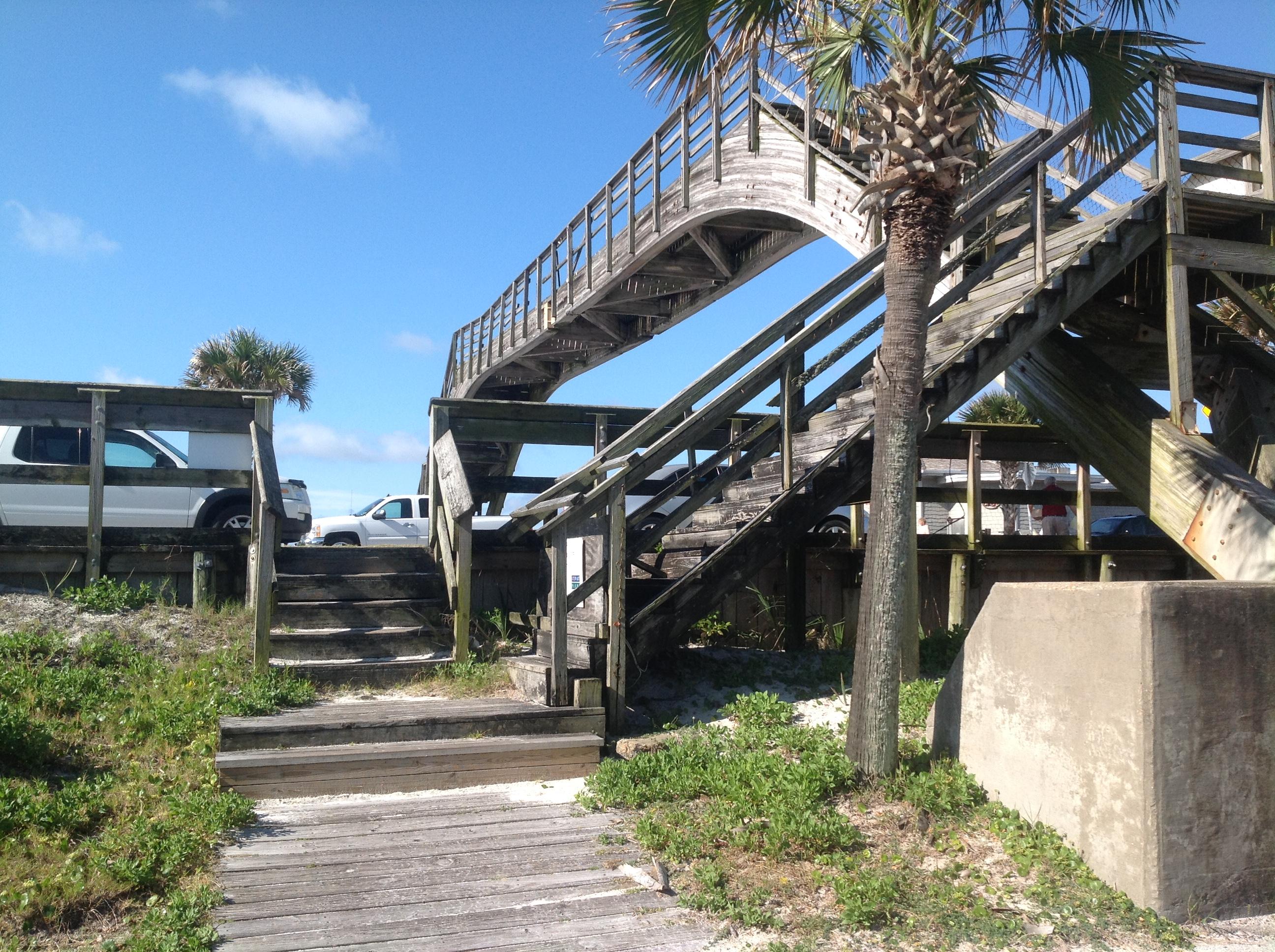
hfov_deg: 52.7
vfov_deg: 40.6
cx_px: 638
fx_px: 1287
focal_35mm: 35
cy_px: 476
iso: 50
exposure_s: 1/1314
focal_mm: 4.28
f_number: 2.4
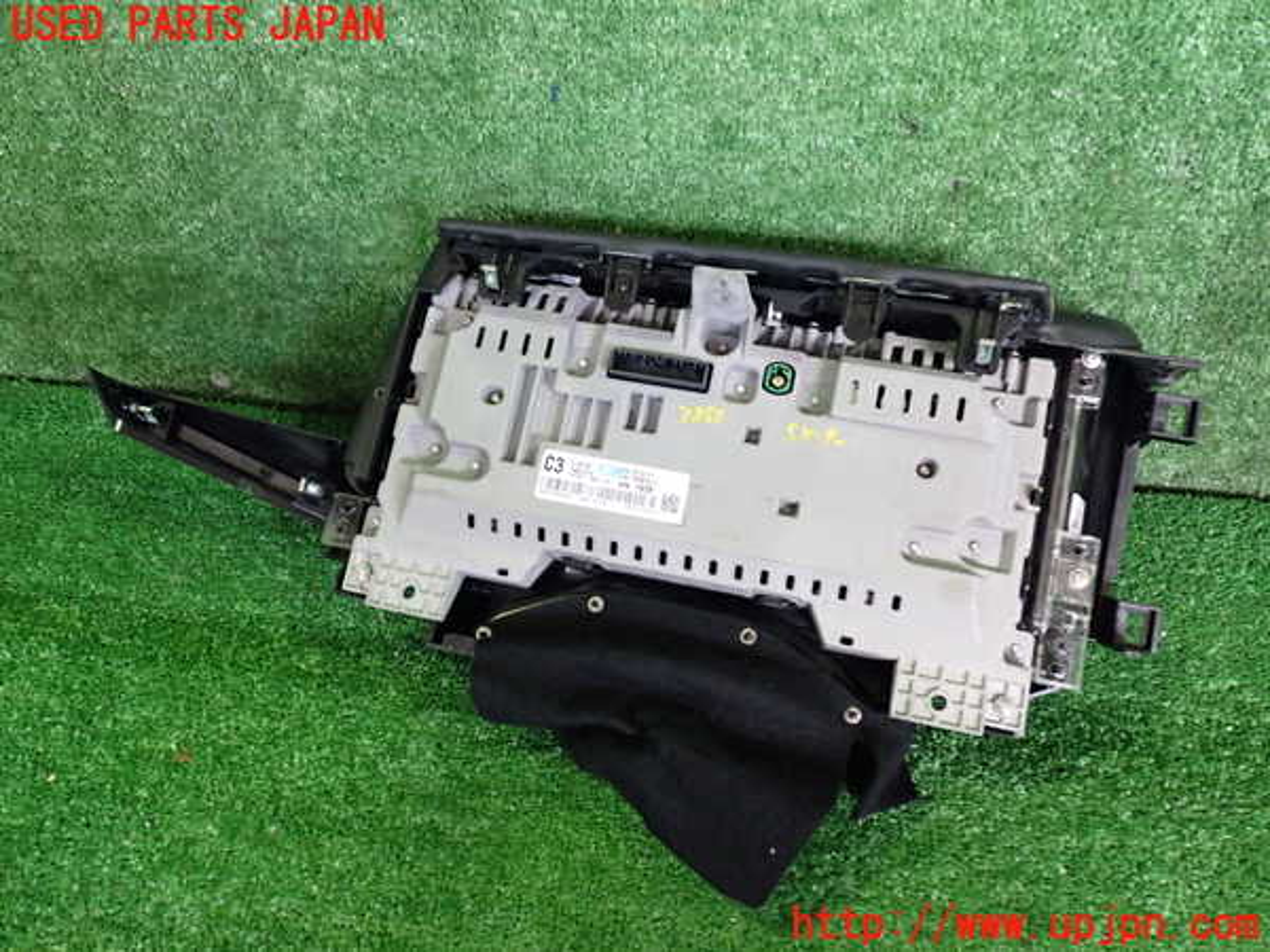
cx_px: 635
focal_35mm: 30
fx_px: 1101
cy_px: 476
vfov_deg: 46.8
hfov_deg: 60.0
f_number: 2.3
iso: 500
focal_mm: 5.4
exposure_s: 1/30
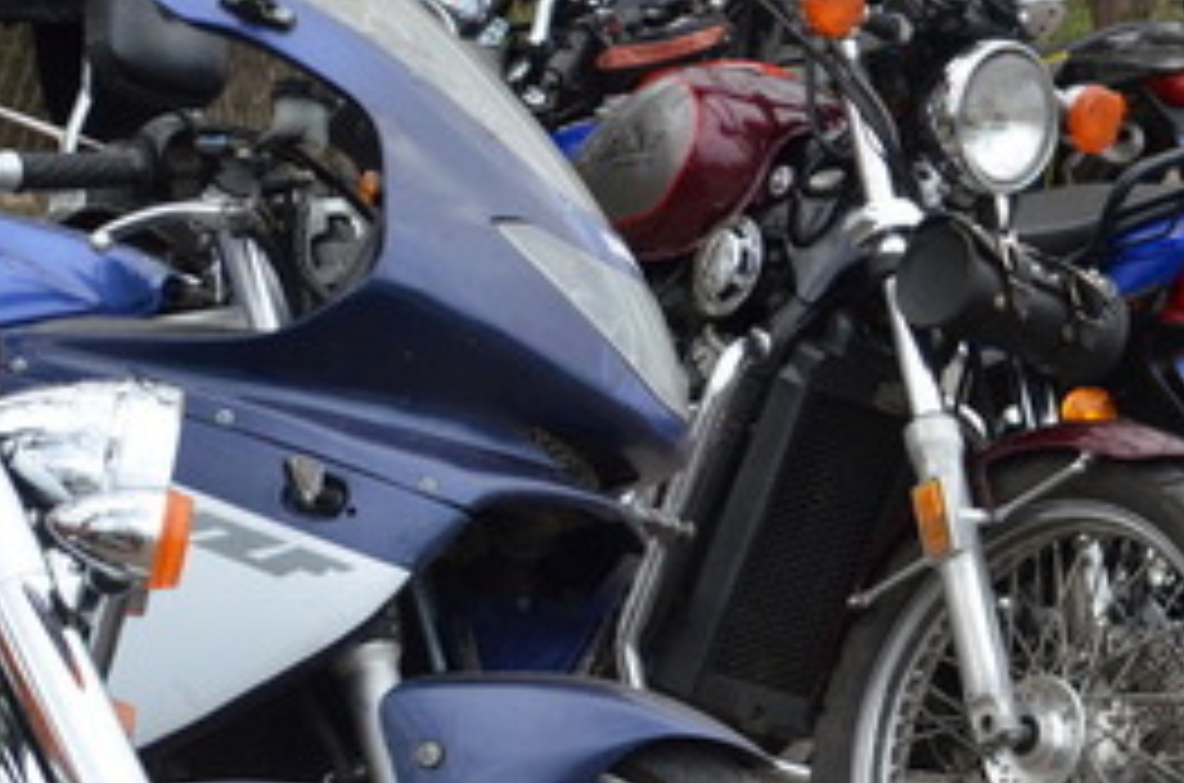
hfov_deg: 7.3
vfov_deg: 4.8
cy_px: 292
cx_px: 995
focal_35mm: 283
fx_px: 9285
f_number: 8
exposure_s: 1/1000
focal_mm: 70
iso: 1600
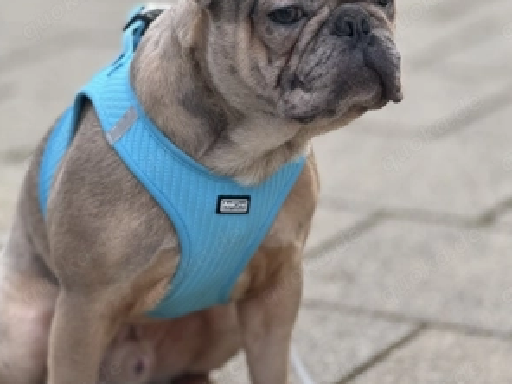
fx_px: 2396
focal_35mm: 162
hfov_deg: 12.2
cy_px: 159
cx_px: 254
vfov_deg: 9.2
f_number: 2.8
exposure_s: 1/136
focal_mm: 15.66
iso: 50
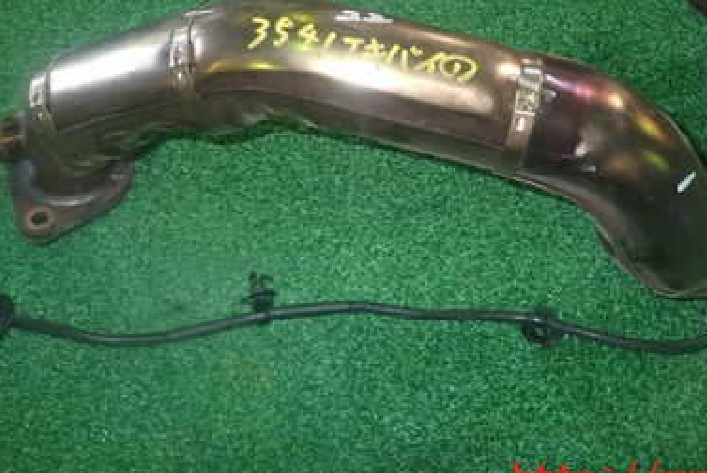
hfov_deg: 46.3
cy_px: 76
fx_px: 825
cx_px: 372
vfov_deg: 30.9
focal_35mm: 42
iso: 500
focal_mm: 4.5
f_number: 5.6
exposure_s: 1/30
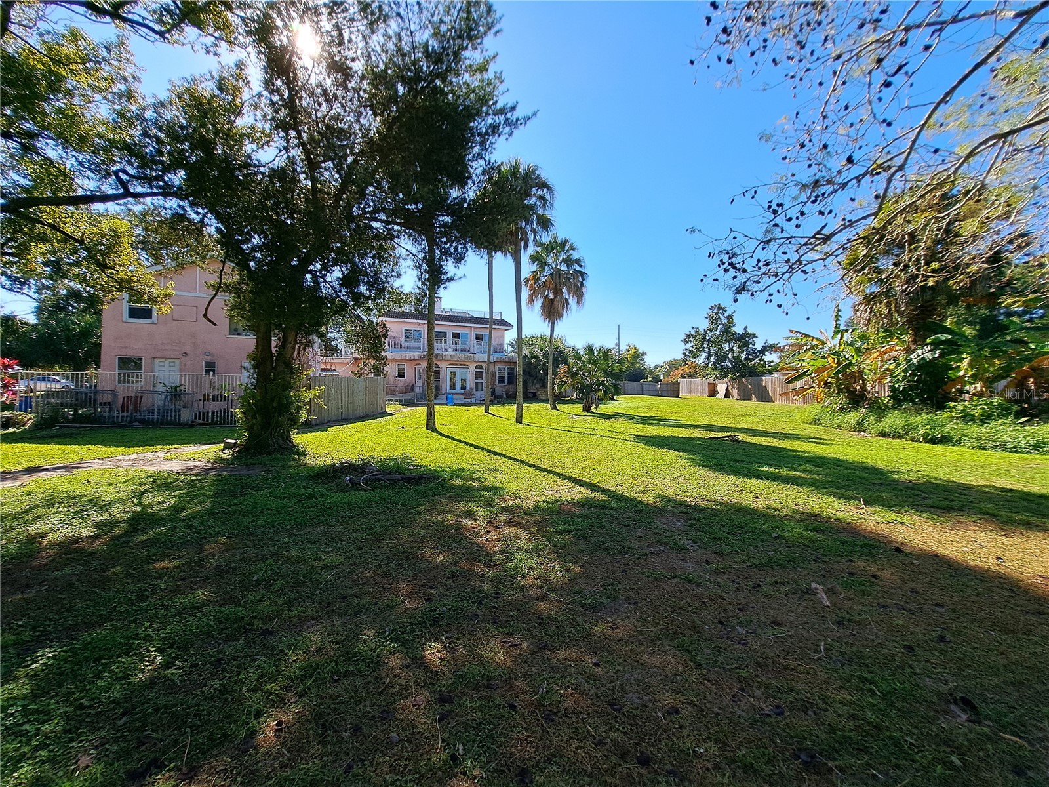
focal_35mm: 13
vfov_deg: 89.9
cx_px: 524
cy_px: 394
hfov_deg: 106.2
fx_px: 394
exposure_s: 1/4525
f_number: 2.2
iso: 50
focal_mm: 1.74
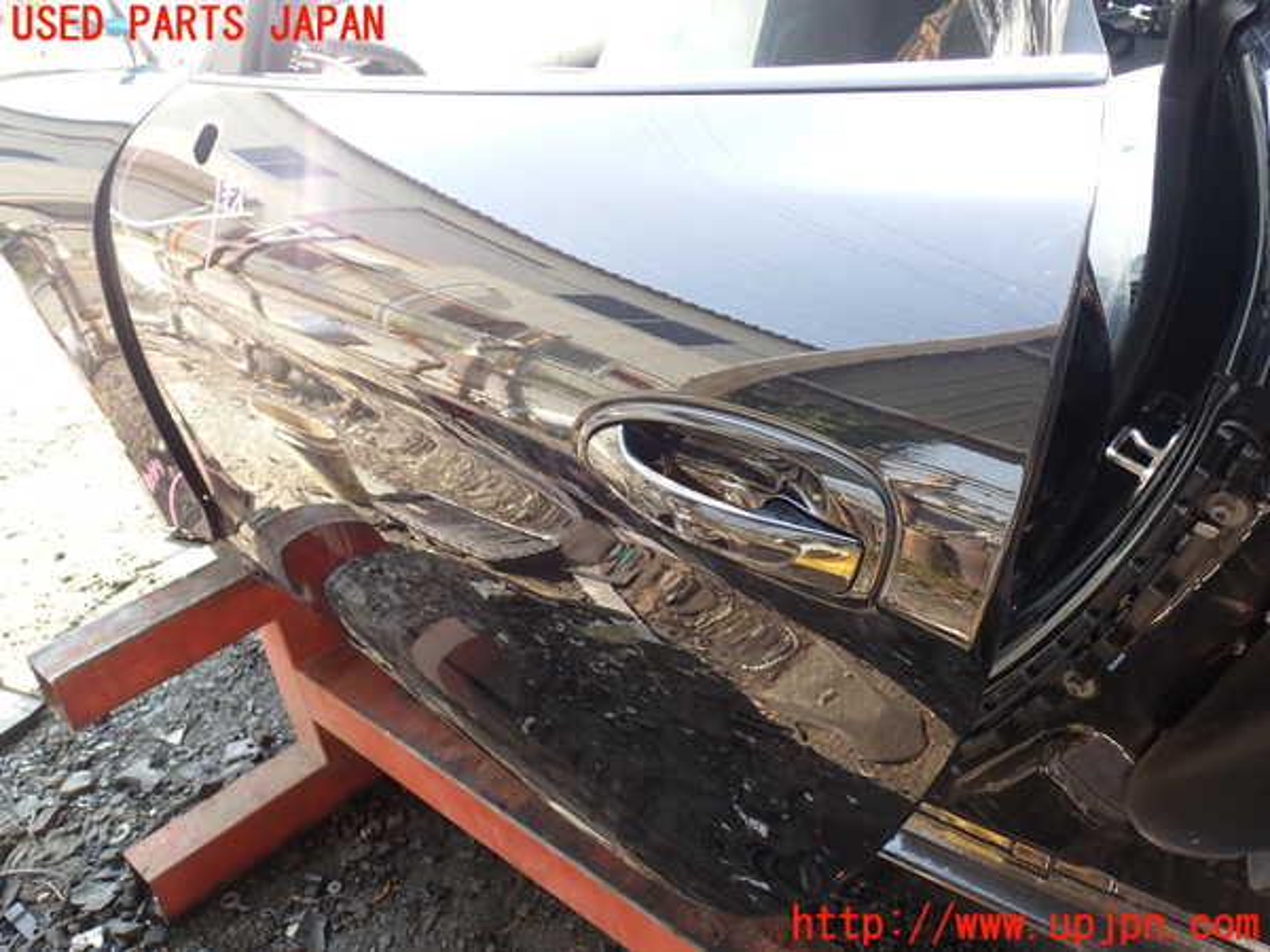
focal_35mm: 30
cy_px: 476
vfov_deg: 46.8
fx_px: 1101
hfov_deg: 60.0
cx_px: 635
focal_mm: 5.4
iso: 100
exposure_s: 1/60
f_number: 3.2
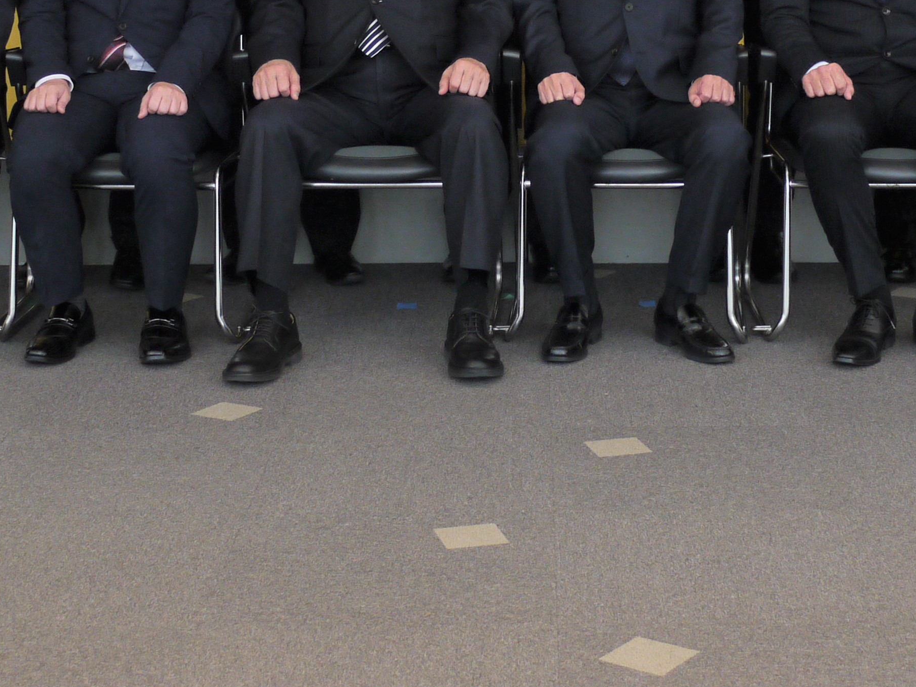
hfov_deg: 24.4
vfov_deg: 17.8
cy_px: -57
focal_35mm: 80
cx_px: 536
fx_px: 2117
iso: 400
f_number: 4
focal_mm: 18
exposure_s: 1/20
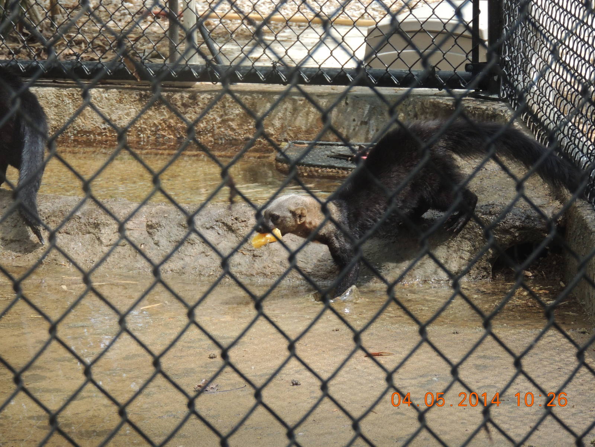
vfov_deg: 7.4
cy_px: 224
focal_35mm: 200
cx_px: 298
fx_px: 3438
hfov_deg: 9.9
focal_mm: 35.6
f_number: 4.6
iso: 400
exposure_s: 1/400
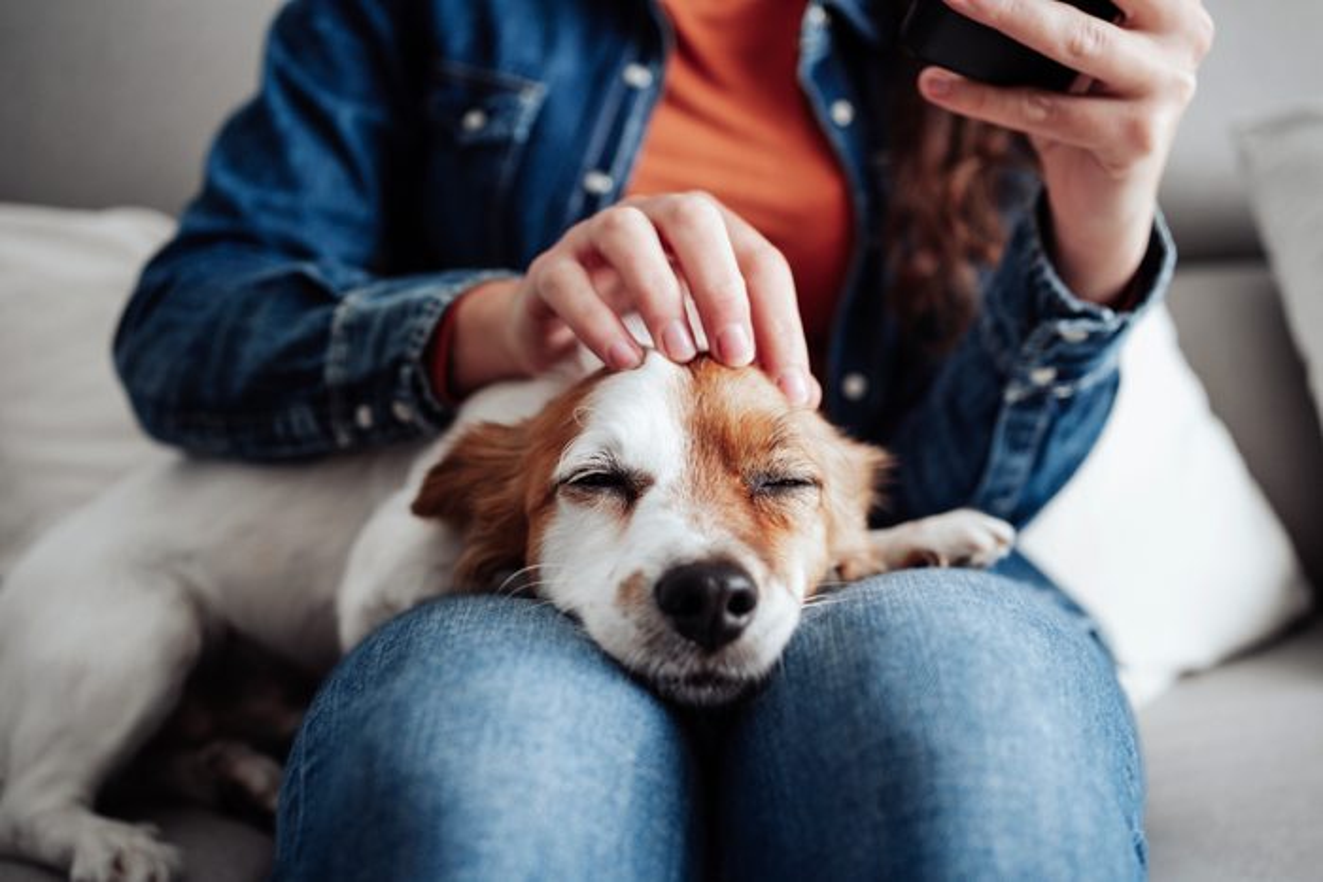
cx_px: 662
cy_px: 441
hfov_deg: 54.4
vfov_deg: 37.9
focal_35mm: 35
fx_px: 1286
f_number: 3.2
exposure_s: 1/250
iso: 400
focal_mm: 35
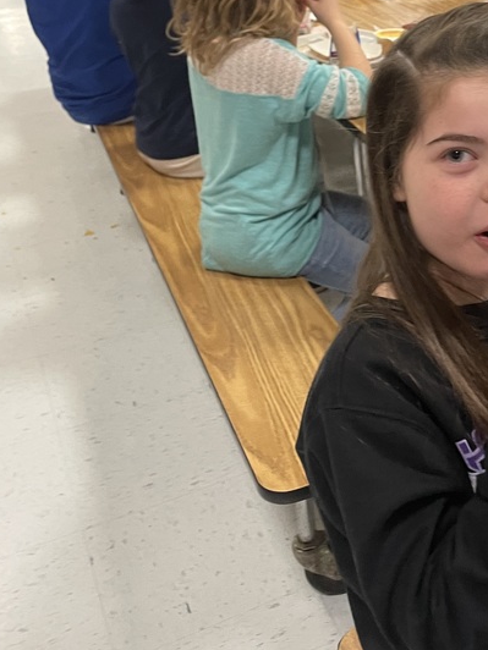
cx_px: 456
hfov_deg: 27.8
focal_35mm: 50
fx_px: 940
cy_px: 125
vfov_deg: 36.8
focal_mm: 4.2
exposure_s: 1/60
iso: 200
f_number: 1.6
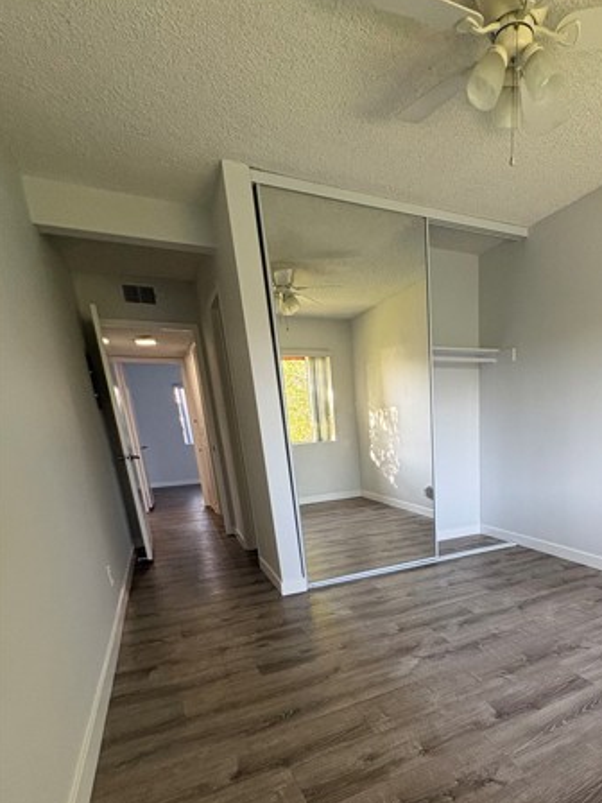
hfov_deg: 63.3
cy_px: 557
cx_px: 426
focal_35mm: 20
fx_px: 464
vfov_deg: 78.1
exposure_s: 1/70
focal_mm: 2.22
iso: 250
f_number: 2.2
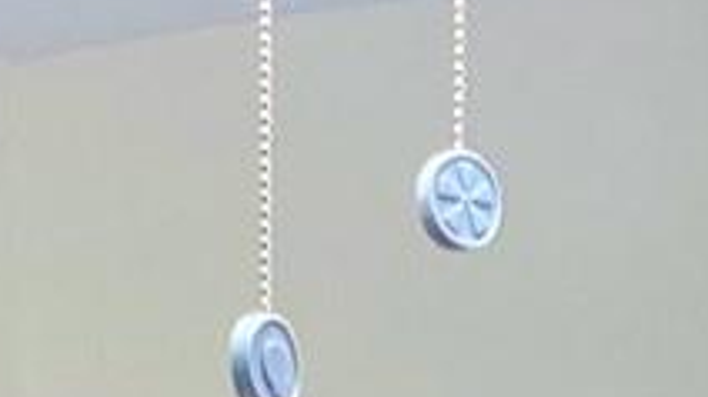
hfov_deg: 10.1
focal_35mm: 214
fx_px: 4015
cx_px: 534
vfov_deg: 5.0
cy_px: 1641
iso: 80
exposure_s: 1/120
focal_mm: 4.25
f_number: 1.8
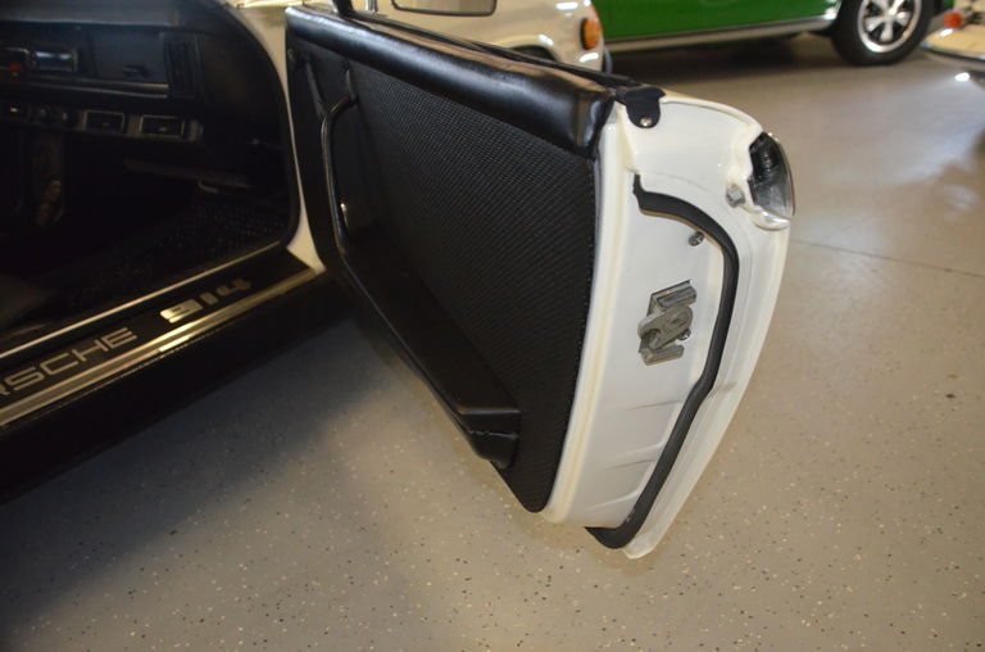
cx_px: 492
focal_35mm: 33
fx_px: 901
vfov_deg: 39.8
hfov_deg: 57.3
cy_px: 326
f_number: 3.8
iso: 3200
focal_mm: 22
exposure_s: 1/60
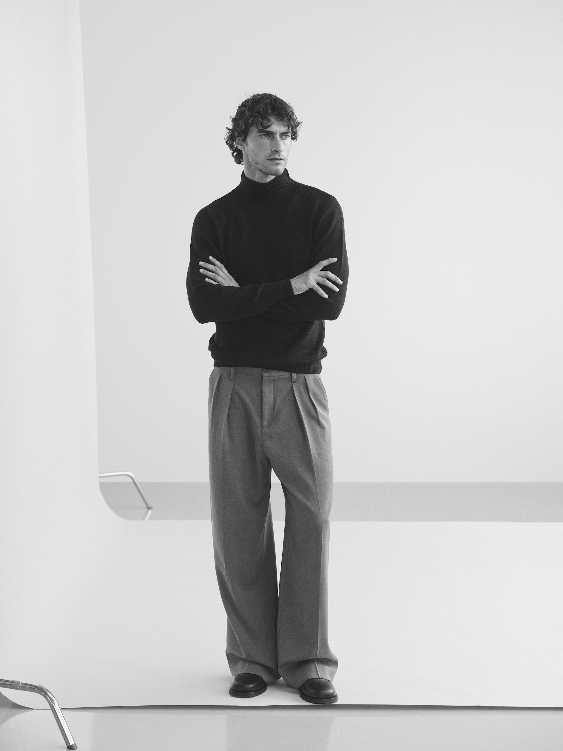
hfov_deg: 23.3
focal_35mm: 63
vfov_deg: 30.7
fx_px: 1366
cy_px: 376
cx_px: 282
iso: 640
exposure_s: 1/250
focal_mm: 80
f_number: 4
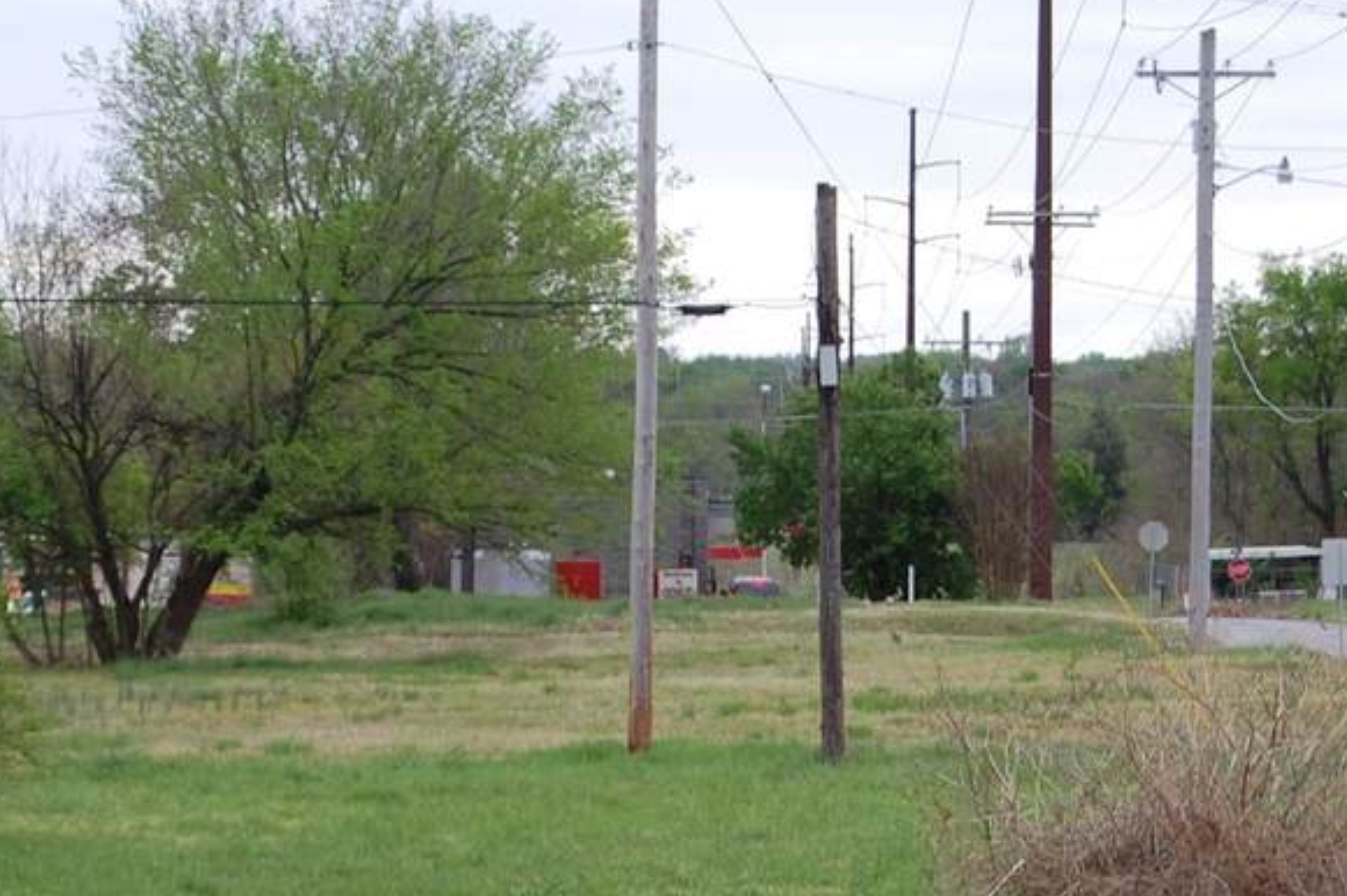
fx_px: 6810
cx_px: 543
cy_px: 844
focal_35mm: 182
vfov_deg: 7.5
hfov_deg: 11.3
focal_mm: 55
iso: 200
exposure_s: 1/160
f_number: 6.3
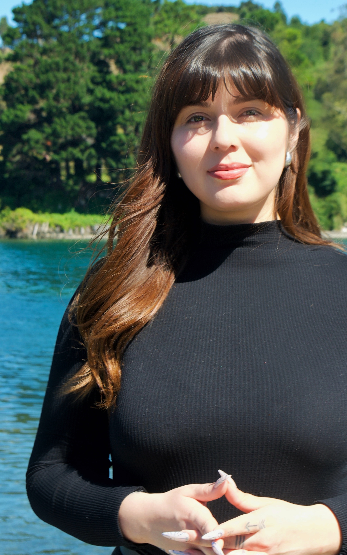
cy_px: 233
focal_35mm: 94
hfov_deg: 13.9
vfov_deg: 22.1
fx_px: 1422
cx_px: 232
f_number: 10
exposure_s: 1/60
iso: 100
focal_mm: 48
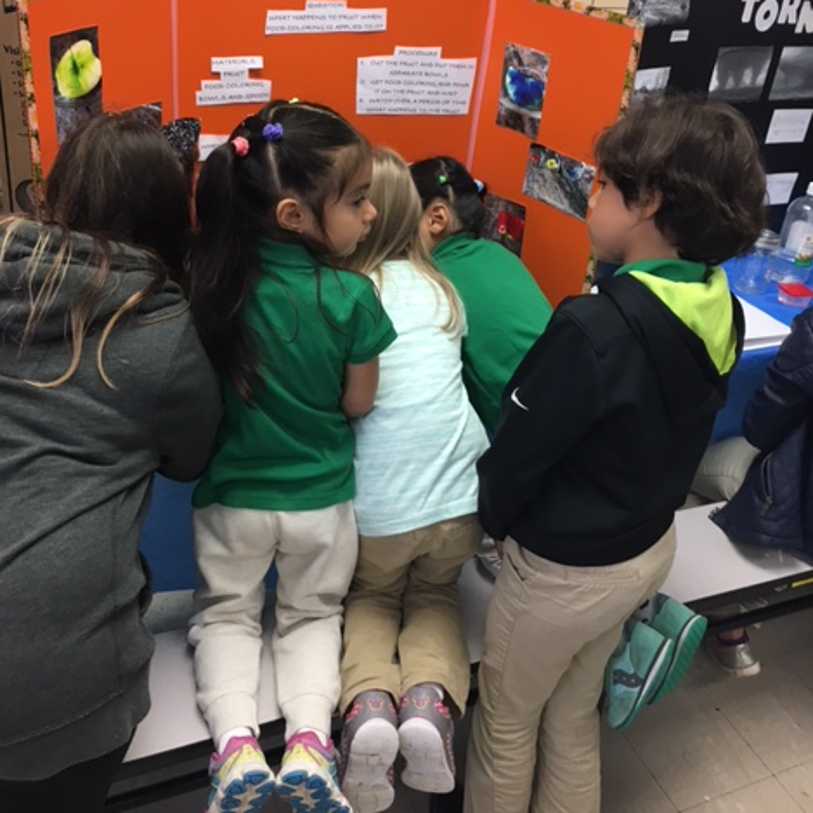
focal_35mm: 35
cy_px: 283
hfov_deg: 47.2
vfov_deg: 46.6
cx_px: 404
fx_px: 930
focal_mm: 4.15
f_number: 2.2
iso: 32
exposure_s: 1/30
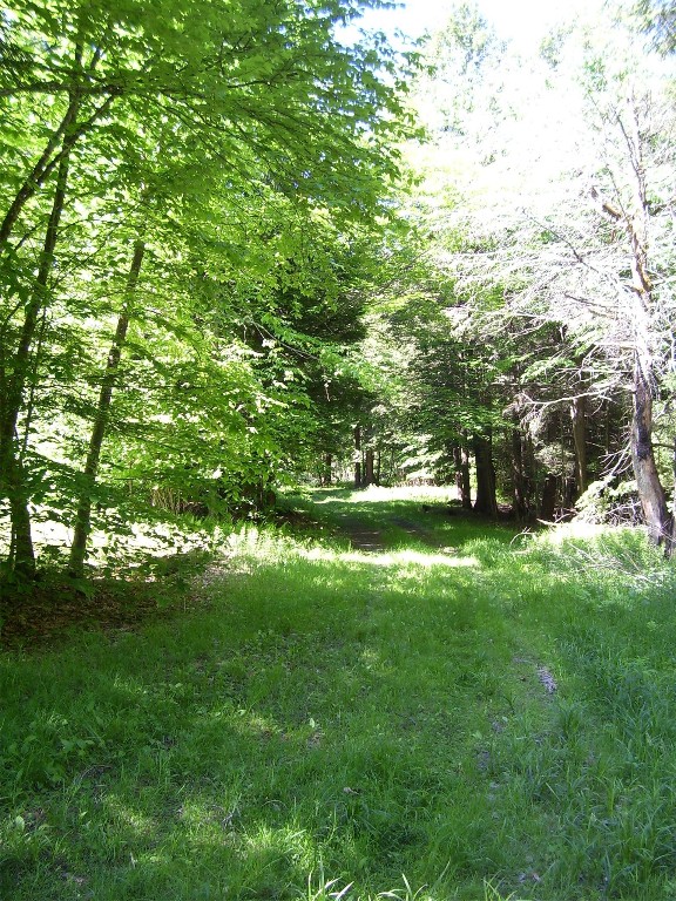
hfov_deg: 41.8
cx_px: 338
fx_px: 885
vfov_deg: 54.0
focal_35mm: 34
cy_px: 450
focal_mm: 5.6
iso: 80
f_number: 2.7
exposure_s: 1/90
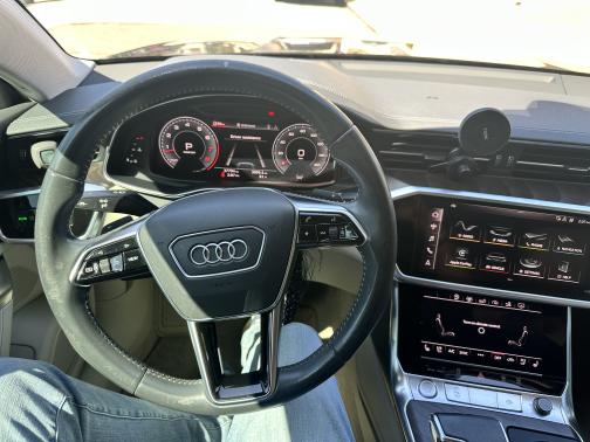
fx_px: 409
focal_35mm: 24
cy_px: 221
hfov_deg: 71.6
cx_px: 295
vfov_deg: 56.8
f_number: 1.78
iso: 64
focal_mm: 6.86
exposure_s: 1/132
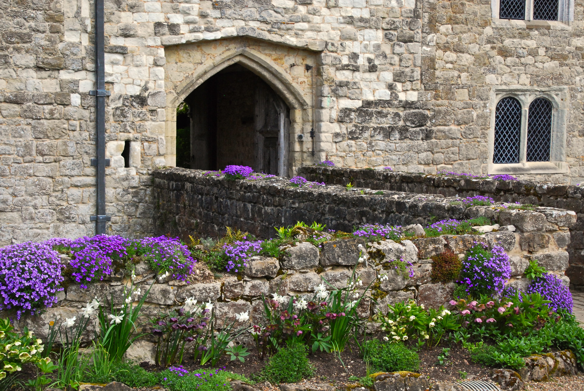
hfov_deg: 33.4
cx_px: 292
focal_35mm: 60
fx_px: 975
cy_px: 196
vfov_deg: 22.7
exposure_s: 1/400
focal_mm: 40
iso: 800
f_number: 11
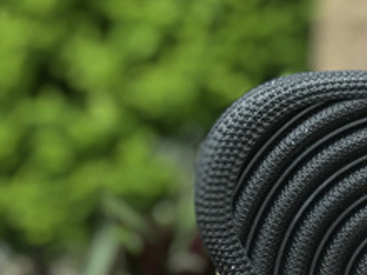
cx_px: 460
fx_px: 2036
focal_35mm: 192
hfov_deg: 10.1
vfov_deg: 7.6
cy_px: 418
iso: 20
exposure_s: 1/164
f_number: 2.8
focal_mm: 6.6
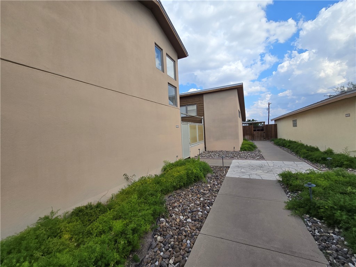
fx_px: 134
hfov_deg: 106.2
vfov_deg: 89.9
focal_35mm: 13
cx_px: 178
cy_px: 134
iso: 50
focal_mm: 2.2
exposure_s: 1/2302
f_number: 2.2
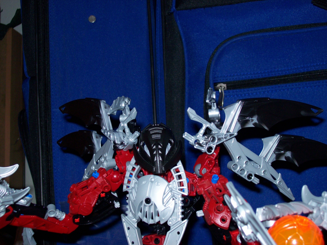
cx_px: 164
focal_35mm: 56
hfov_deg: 34.4
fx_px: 529
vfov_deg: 26.1
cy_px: 122
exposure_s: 1/84.5
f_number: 3.4
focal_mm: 9.4
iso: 80
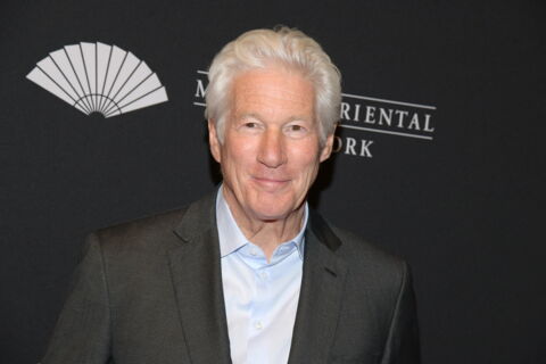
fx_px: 1592
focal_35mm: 105
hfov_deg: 19.5
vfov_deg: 13.0
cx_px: 273
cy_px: 182
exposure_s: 1/250
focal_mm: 105
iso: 1000
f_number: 6.3
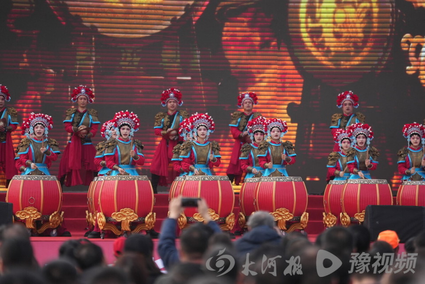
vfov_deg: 7.0
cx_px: 212
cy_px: 142
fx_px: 2328
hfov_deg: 10.4
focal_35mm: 197
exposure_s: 1/6400
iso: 800
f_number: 2.8
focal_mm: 197
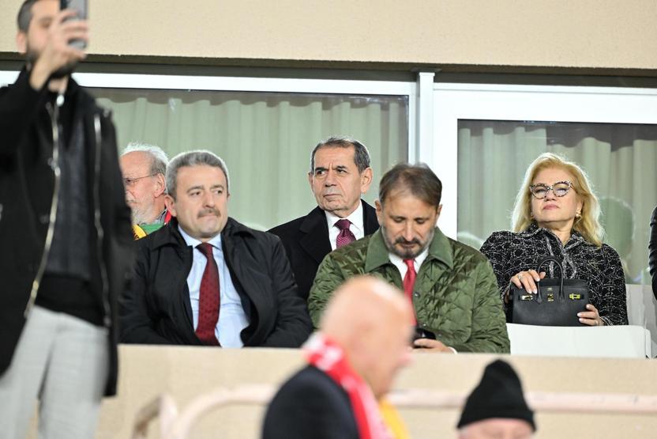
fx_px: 7301
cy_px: 220
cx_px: 328
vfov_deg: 3.4
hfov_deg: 5.2
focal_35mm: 400
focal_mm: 400
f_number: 2.8
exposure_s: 1/640
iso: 2000
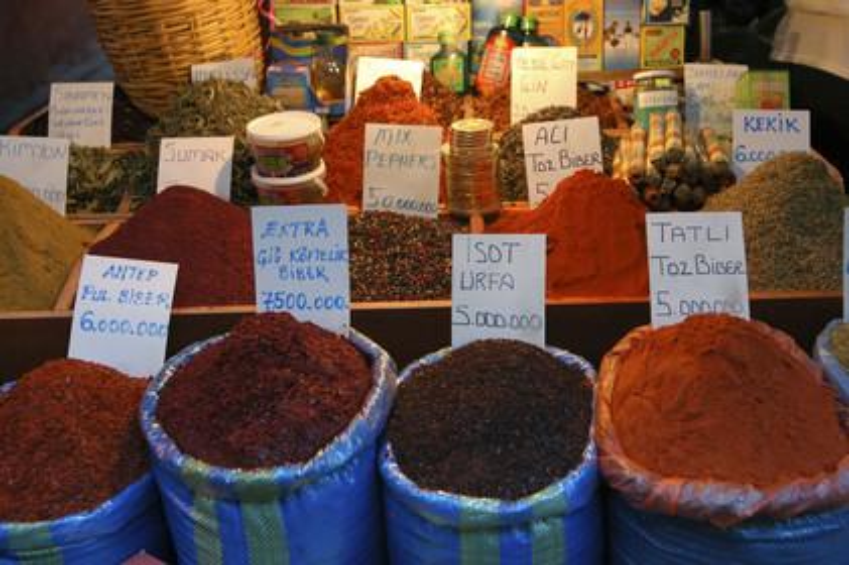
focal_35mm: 45
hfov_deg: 43.6
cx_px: 424
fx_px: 1060
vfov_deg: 29.8
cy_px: 282
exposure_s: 1/50
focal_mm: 30
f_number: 3.5
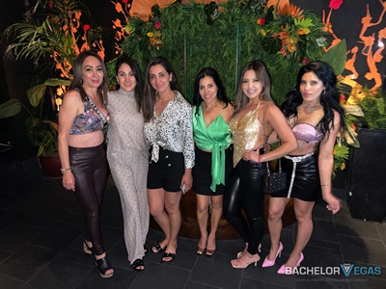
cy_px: 144
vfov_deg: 53.1
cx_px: 193
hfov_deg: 67.3
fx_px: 290
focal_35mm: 26
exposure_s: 1/4
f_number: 1.6
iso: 250
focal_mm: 5.1
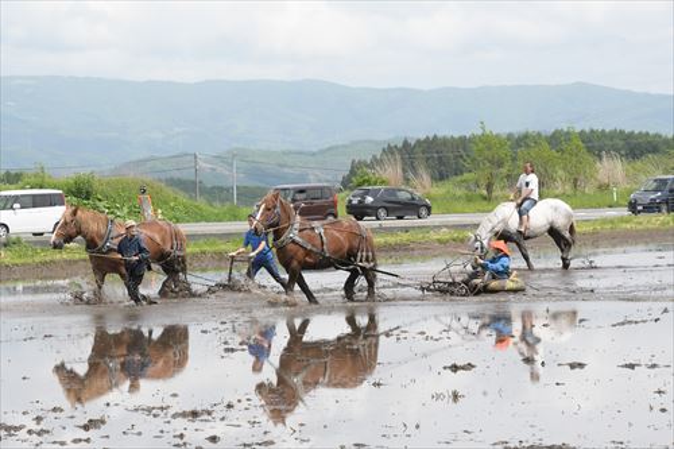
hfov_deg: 16.1
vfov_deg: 10.7
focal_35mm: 128
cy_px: 224
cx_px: 337
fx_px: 2386
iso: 2000
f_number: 18
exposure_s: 1/1250
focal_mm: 85
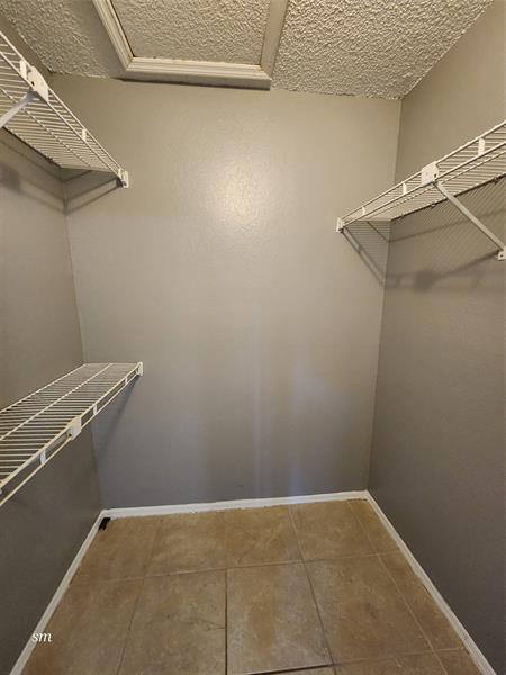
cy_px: 338
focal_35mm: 13
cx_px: 253
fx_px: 253
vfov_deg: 106.2
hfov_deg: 89.9
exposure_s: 1/24
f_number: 2.2
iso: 800
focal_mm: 2.2
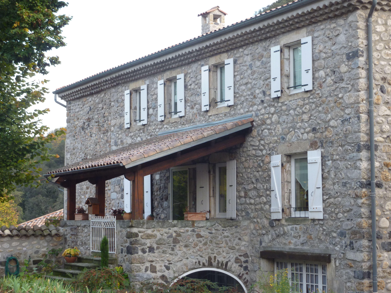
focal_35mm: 78
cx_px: 196
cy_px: 146
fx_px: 881
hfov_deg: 25.0
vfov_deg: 18.9
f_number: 4.2
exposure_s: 1/40
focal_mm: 12.8
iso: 125
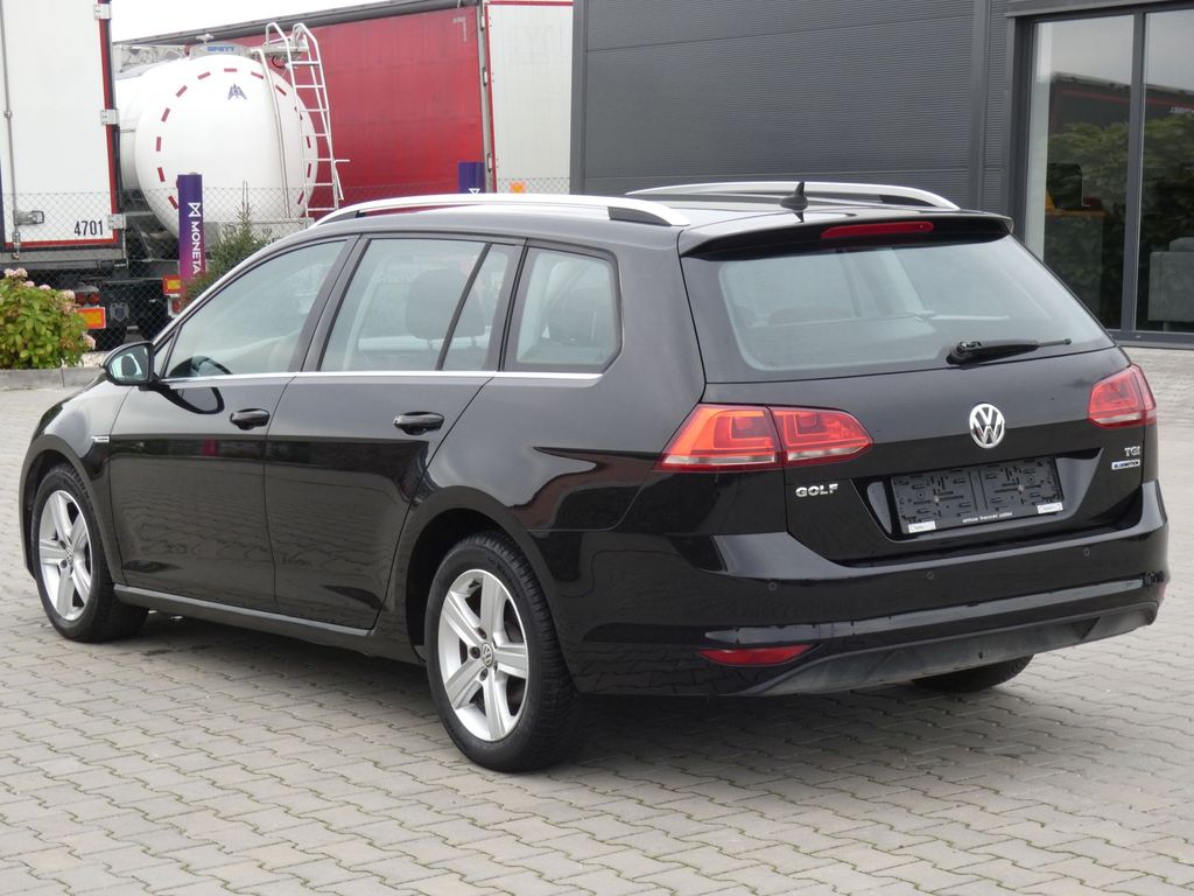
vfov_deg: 19.9
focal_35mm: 74
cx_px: 597
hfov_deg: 26.3
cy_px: 448
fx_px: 2552
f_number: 5.6
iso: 125
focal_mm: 13.3
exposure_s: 1/80
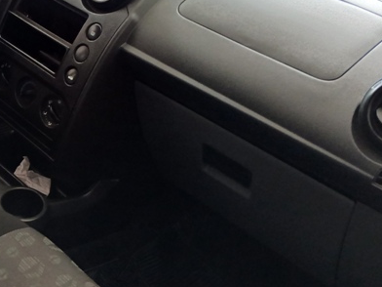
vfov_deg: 27.5
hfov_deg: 34.0
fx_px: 585
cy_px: 123
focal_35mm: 53
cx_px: 32
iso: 250
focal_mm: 3.98
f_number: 1.8
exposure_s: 1/30
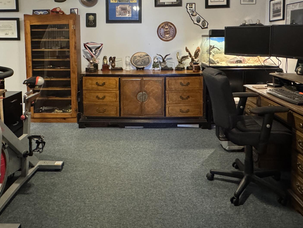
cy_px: 59
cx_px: 137
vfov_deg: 45.3
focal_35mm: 30
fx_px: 263
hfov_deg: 59.9
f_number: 2.2
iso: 1000
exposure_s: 1/40
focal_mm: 2.22
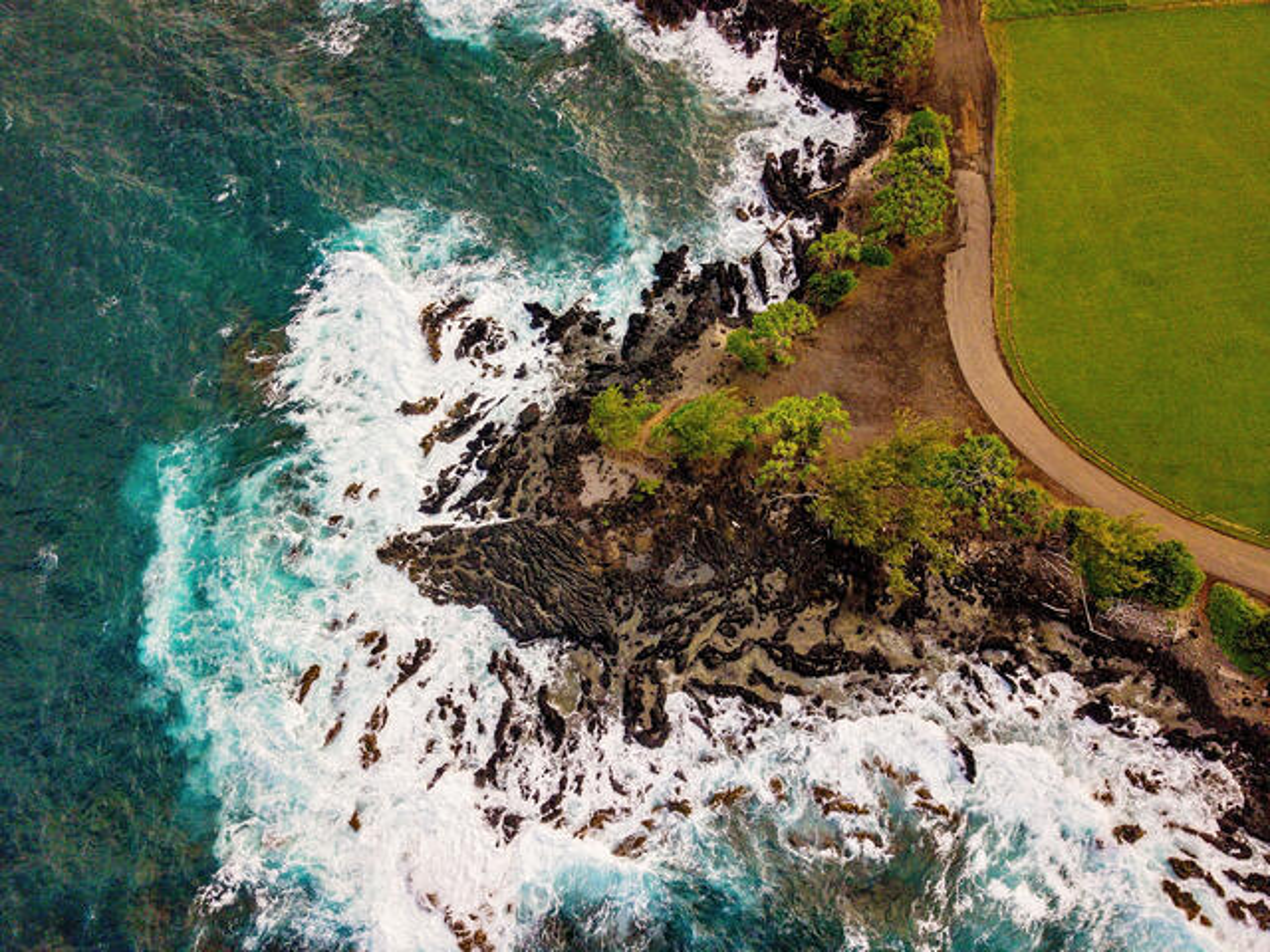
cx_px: 635
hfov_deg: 67.3
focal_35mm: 26
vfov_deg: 53.1
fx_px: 954
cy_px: 476
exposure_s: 1/1600
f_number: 2.2
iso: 200
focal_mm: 4.7
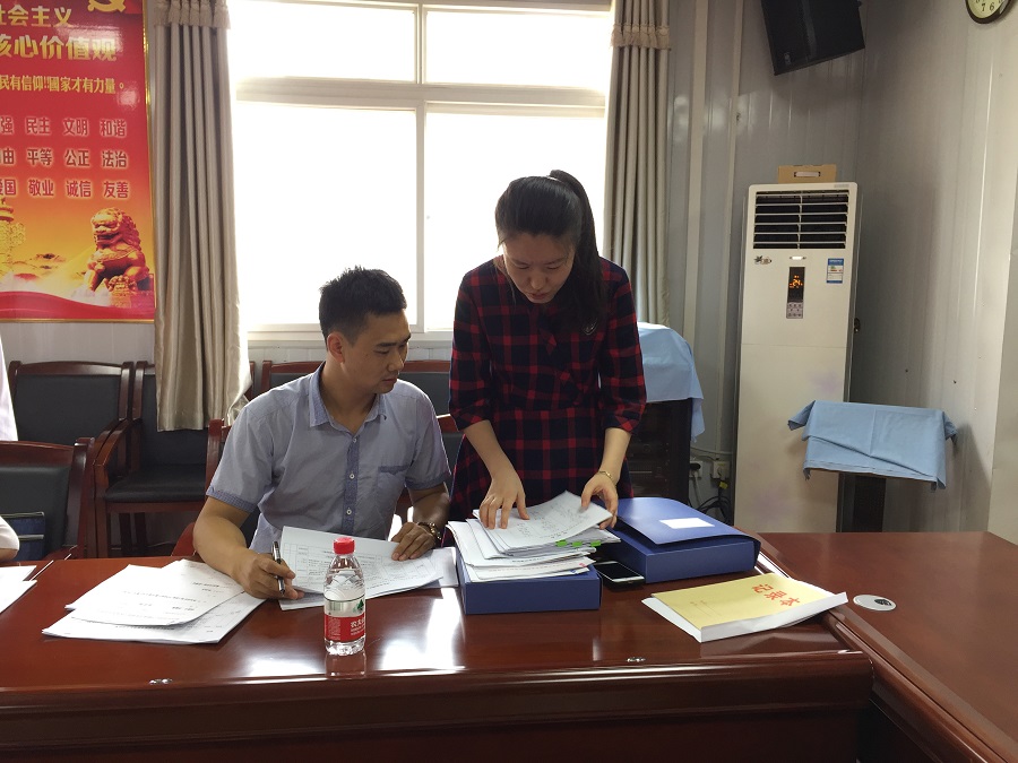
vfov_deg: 48.2
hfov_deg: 61.7
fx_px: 853
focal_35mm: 29
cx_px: 509
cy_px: 382
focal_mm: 4.15
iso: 50
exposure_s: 1/33
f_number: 2.2
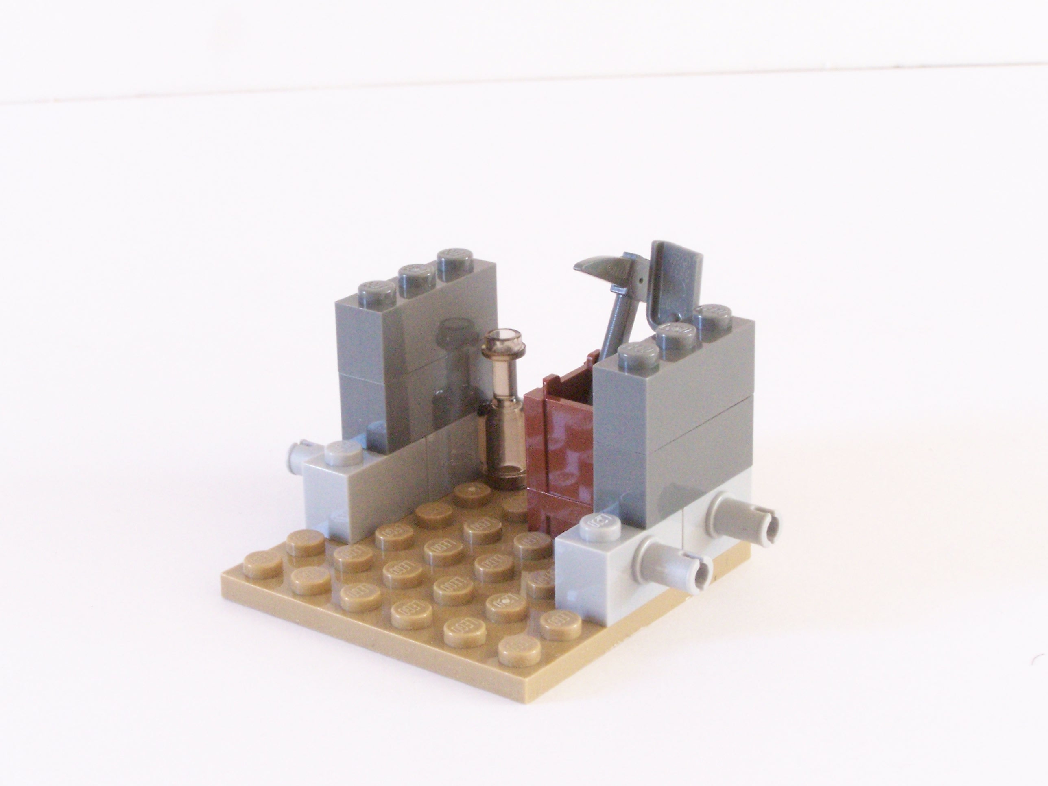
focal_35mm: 75
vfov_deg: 19.6
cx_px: 524
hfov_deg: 26.0
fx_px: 2271
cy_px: 393
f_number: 8
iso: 400
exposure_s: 1/10
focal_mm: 12.4
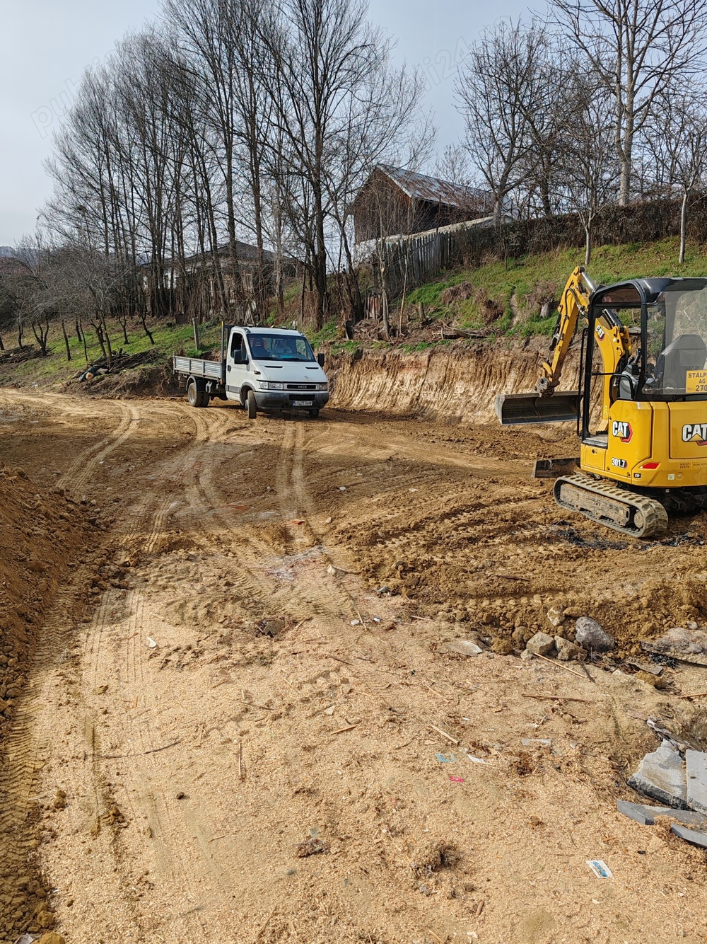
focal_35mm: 27
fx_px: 736
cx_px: 354
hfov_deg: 51.3
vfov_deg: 65.3
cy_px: 472
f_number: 1.9
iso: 50
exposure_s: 1/540
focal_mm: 6.12
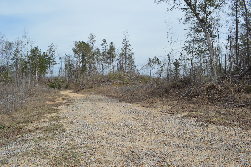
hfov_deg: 67.4
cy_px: 84
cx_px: 126
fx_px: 188
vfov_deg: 47.8
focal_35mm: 27
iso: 100
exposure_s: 1/250
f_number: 8
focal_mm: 18
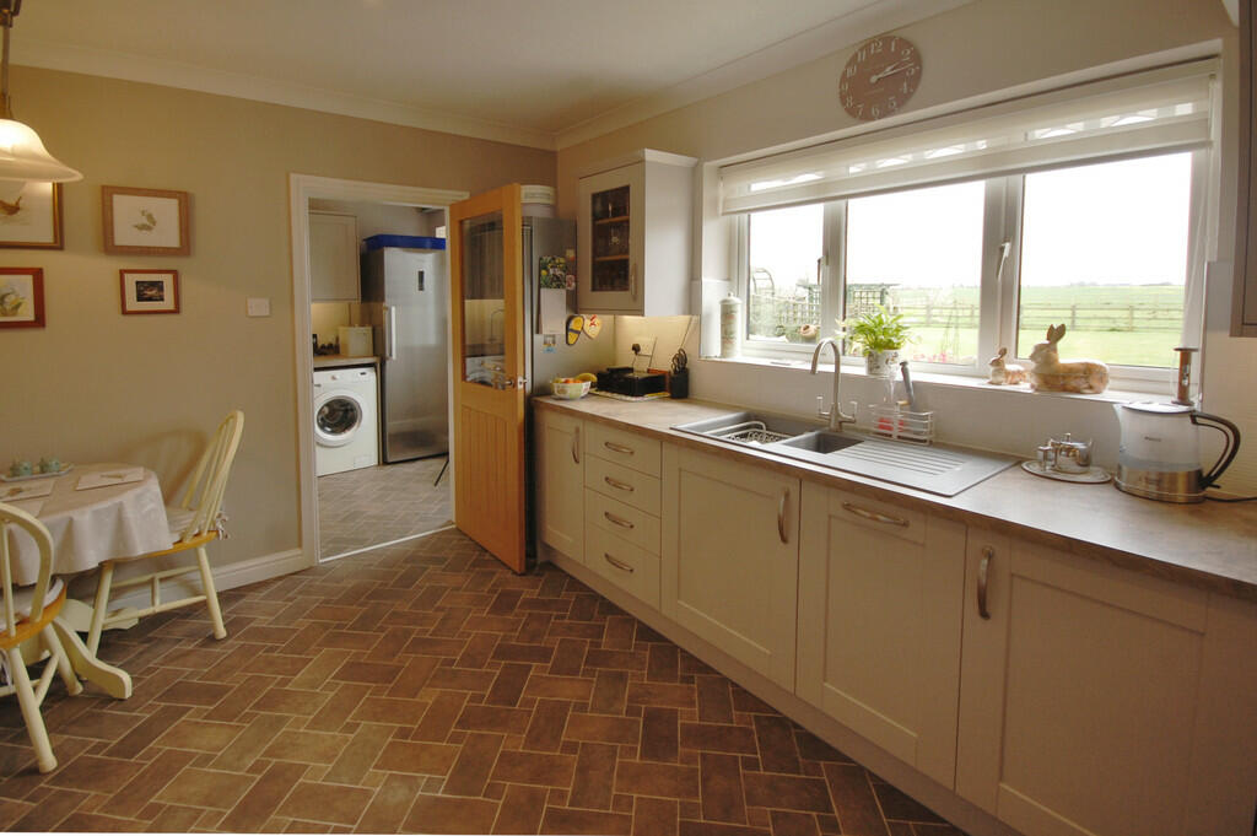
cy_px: 418
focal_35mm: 15
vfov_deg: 77.2
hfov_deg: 100.4
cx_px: 628
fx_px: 523
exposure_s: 1/80
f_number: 4.5
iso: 200
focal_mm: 10
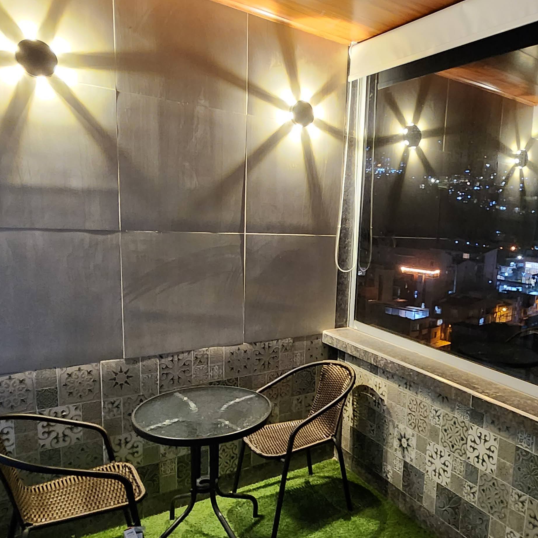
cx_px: 354
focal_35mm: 25
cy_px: 295
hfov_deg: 61.6
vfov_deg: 62.8
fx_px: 440
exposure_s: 1/24
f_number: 2.2
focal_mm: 2.2
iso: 800
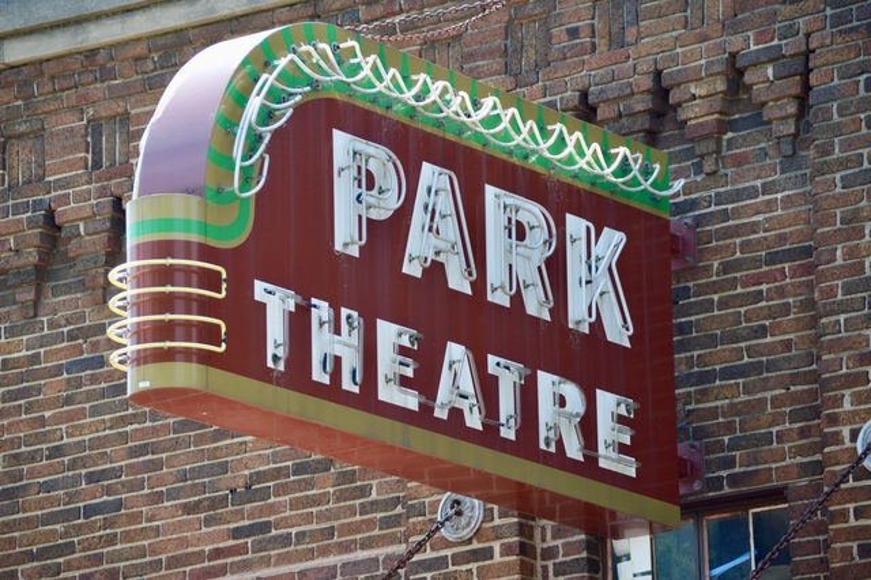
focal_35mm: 218
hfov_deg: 9.5
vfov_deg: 6.3
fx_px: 5259
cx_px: 436
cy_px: 290
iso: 400
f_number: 5.6
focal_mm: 145
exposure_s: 1/320
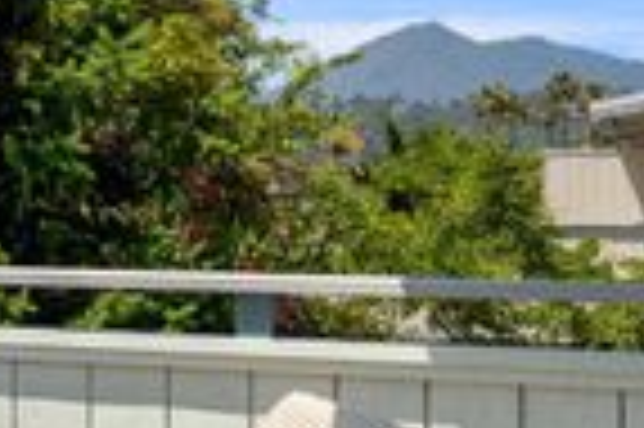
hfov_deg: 22.0
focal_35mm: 84
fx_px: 1501
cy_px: 412
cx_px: -167
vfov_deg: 16.0
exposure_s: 1/250
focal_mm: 24
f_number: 7.1
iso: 160
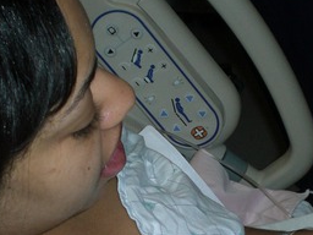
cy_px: 200
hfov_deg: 20.6
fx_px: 859
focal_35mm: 95
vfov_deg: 15.4
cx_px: 168
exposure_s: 1/60
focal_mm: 6.3
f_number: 3.1
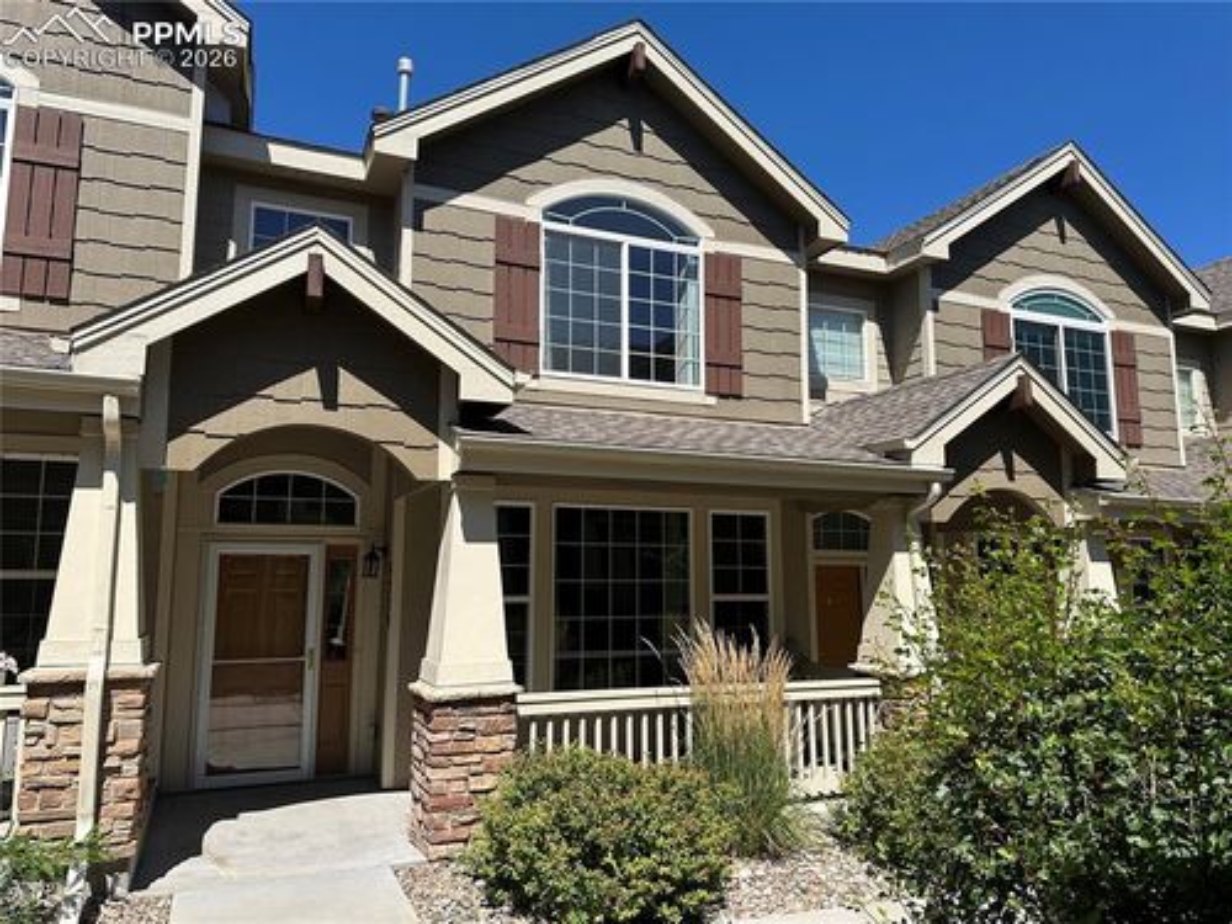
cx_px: 616
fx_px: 854
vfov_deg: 56.8
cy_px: 462
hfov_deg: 71.6
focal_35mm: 24
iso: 80
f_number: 1.78
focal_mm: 6.86
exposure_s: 1/4016
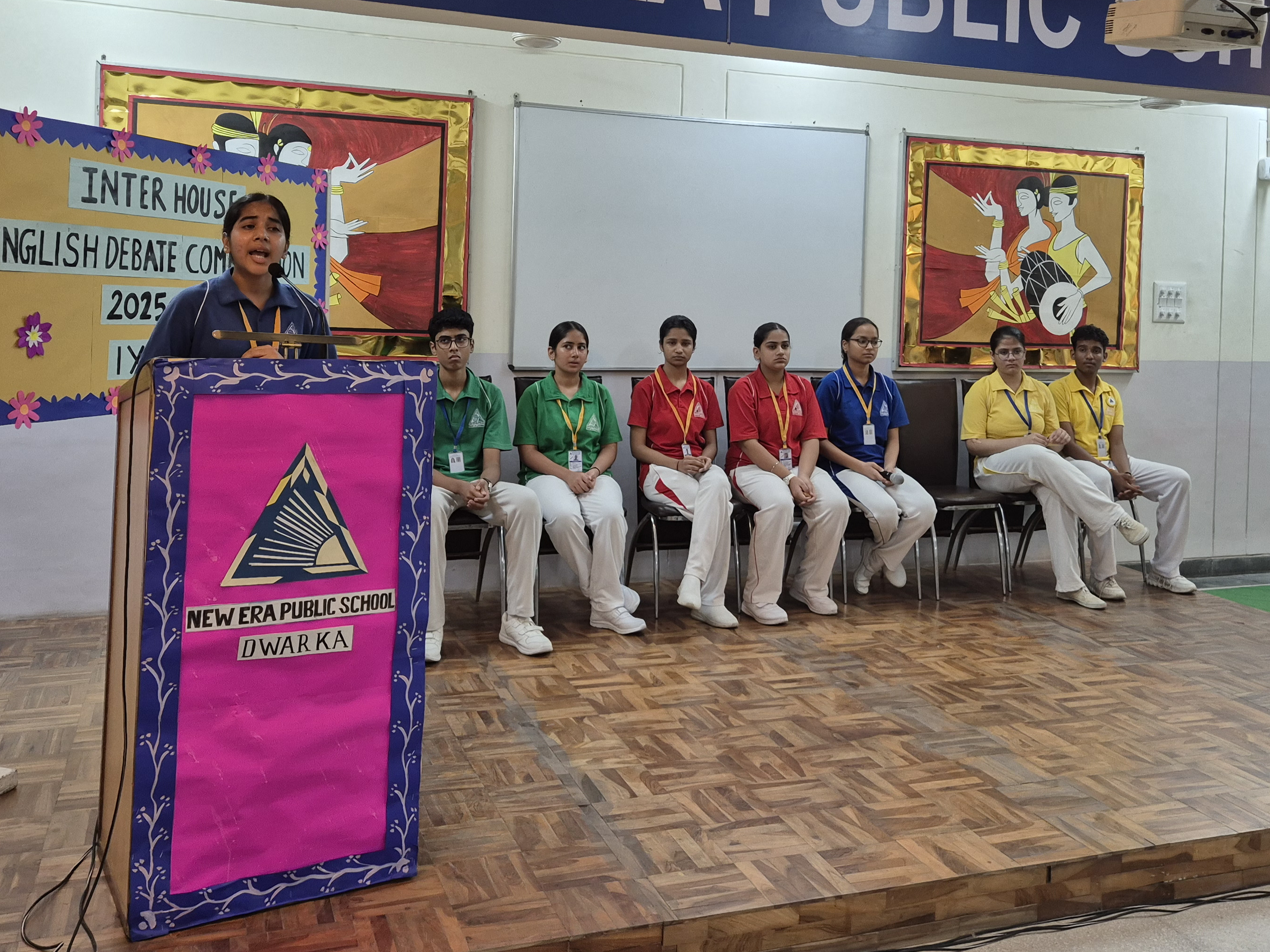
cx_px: 681
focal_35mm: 34
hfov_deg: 53.9
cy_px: 307
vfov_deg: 41.2
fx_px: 1247
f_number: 1.8
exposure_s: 1/100
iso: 160
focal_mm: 5.4
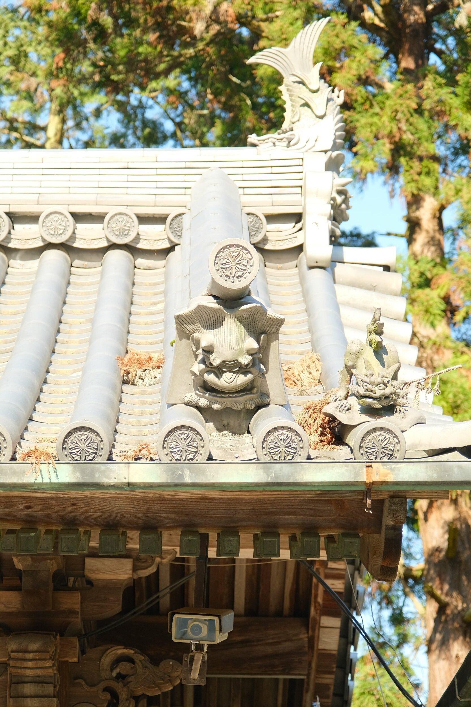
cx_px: 236
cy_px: 354
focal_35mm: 88
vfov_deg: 23.1
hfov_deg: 15.5
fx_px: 1727
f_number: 4
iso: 400
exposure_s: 1/320
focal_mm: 58.6
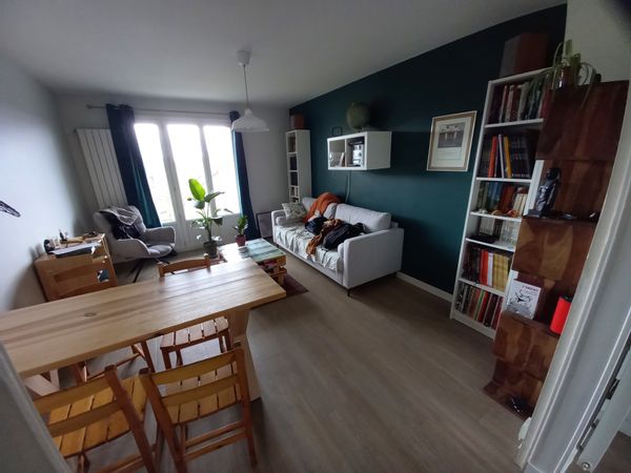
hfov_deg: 106.2
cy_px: 236
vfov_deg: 89.9
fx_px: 237
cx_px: 316
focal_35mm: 13
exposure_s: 1/25
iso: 200
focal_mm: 1.42
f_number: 2.2
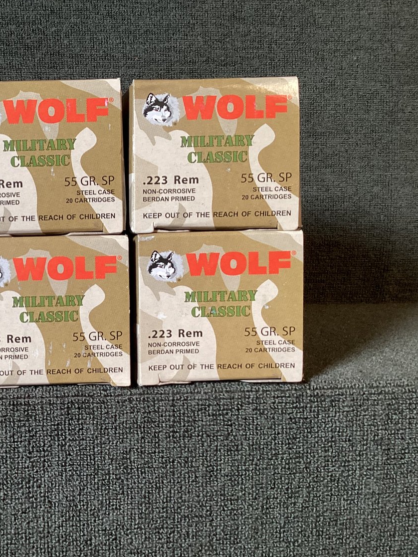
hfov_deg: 32.8
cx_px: 49
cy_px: 281
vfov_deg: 44.8
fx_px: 676
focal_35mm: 42
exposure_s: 1/50
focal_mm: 3.3
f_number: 2.4
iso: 80
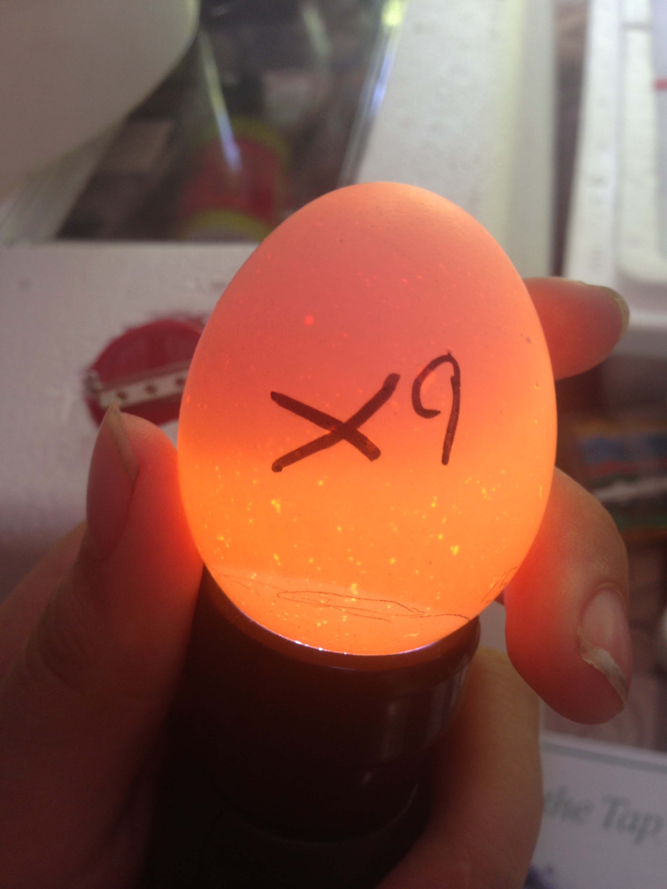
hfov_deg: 42.9
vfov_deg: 55.4
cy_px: 444
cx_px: 334
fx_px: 848
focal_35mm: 33
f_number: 2.4
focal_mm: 4.12
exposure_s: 1/20
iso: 50
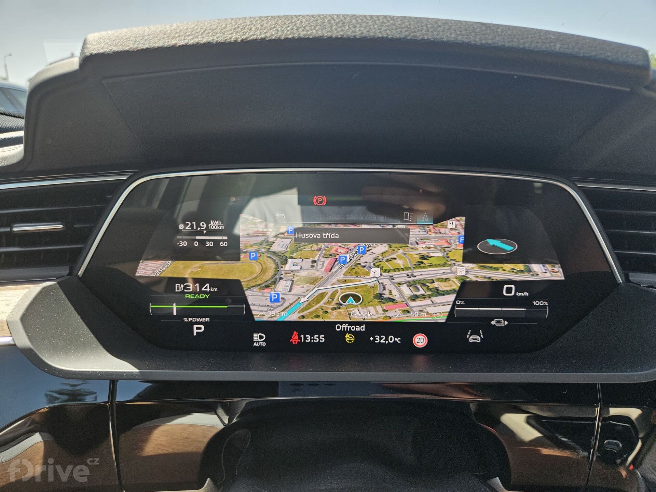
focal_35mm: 23
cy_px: 246
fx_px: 436
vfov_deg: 58.9
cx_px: 328
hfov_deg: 73.9
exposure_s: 1/163
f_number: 1.8
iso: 25
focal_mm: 5.4
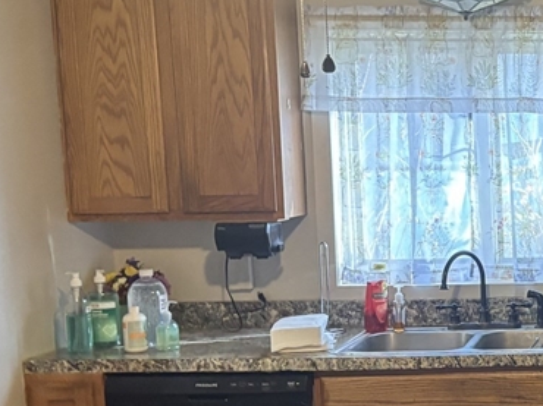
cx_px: 724
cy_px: 276
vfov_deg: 20.3
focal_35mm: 72
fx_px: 1129
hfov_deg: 23.6
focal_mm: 5.96
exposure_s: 1/40
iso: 500
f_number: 1.6
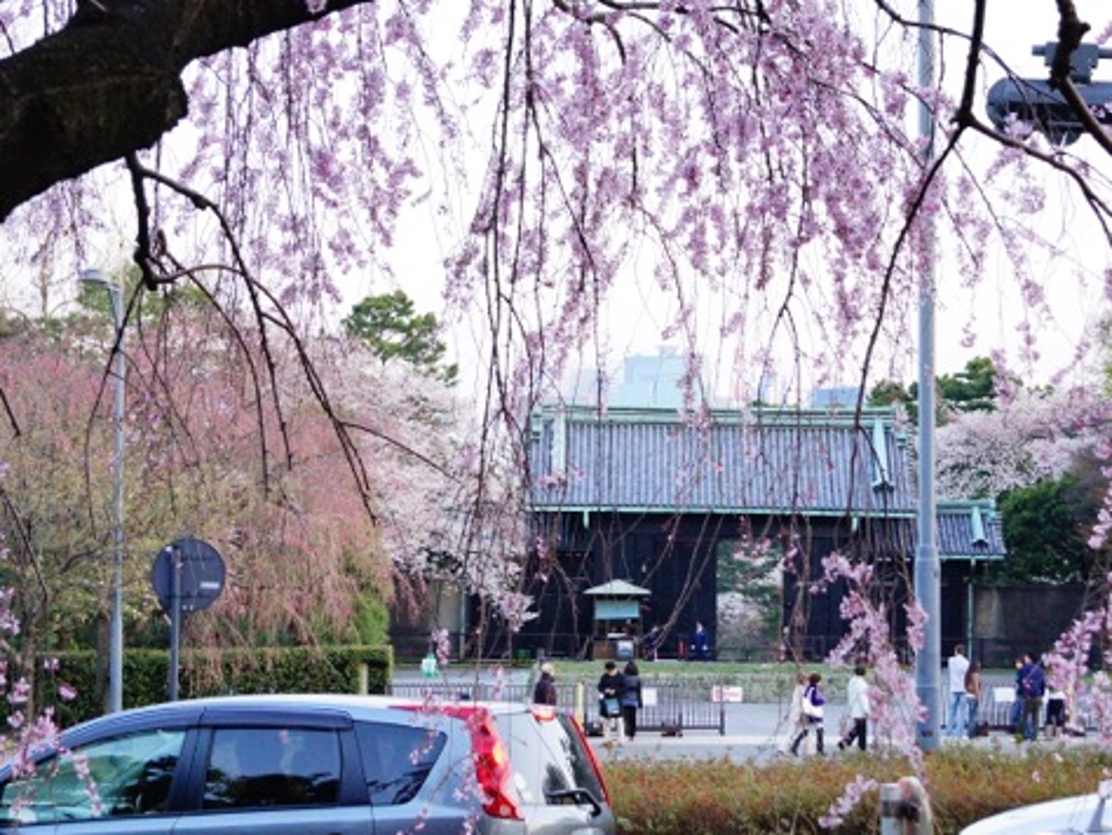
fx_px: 2817
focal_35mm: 88
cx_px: 655
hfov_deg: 22.3
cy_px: 353
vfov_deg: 16.9
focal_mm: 45
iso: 1000
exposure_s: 1/80
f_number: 5.6
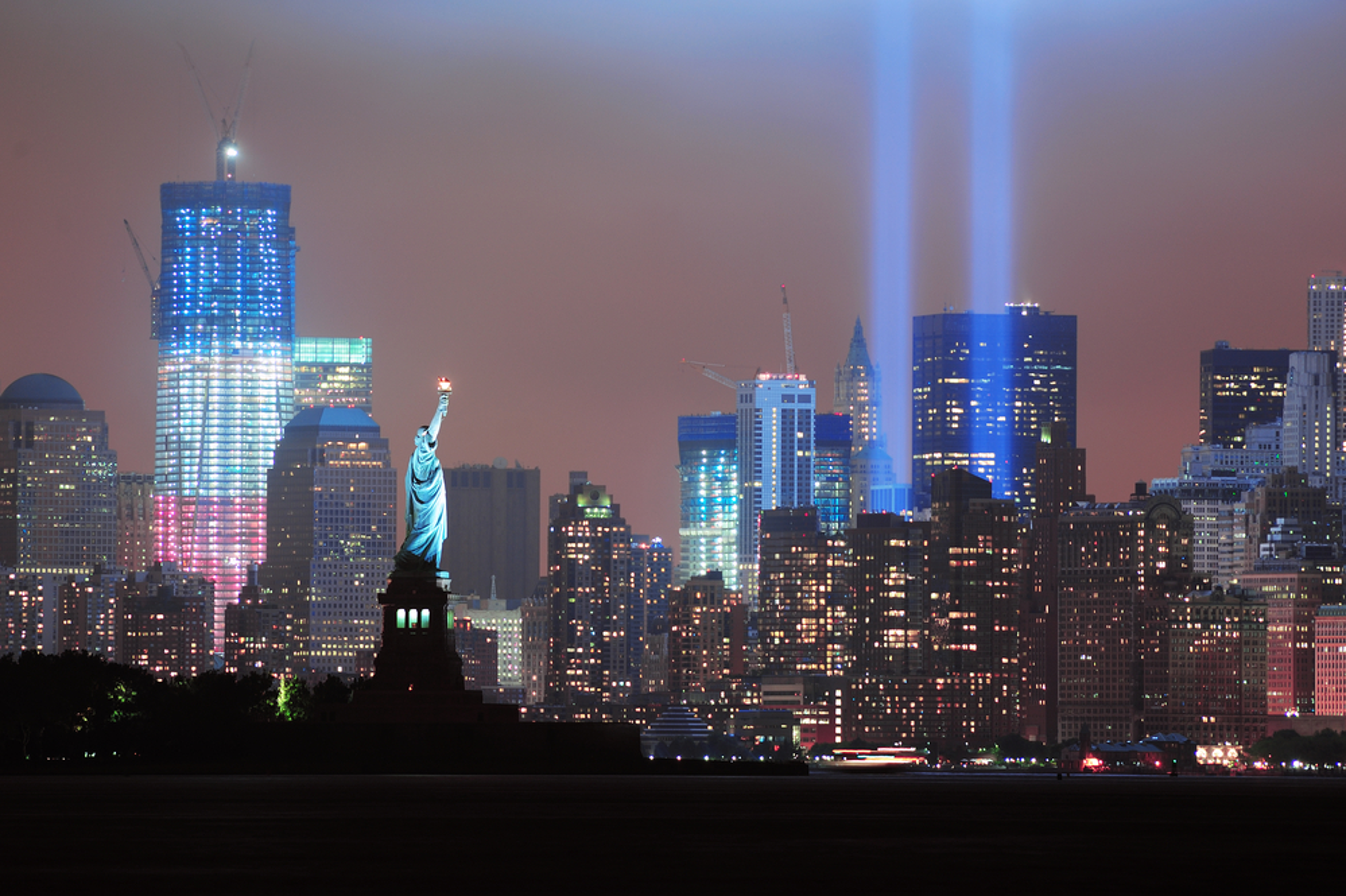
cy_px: 448
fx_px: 12332
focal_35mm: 330
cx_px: 673
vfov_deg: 4.2
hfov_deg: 6.2
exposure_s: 8
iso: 200
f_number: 5.6
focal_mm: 330
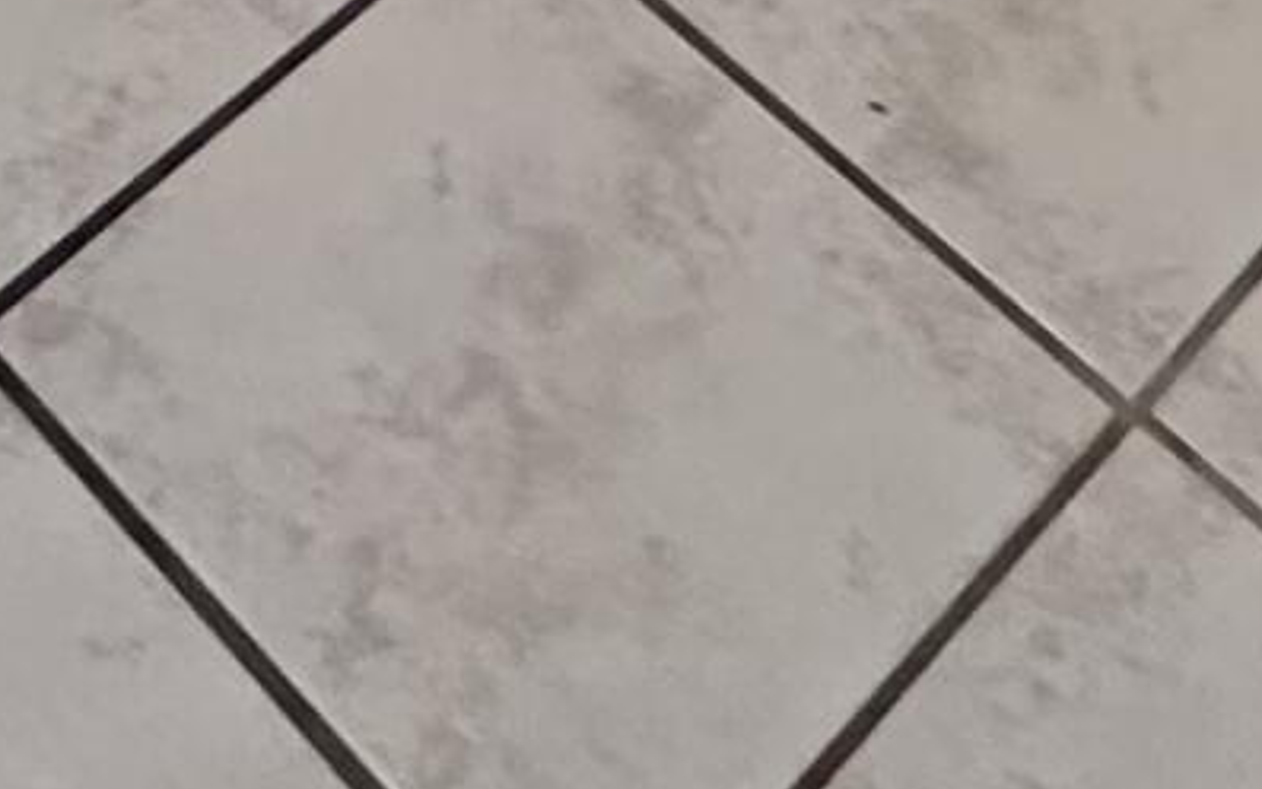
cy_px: -2682
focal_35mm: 112
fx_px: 3852
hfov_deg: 18.3
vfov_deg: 7.2
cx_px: 95
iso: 200
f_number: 2.2
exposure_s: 1/120
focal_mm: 2.22
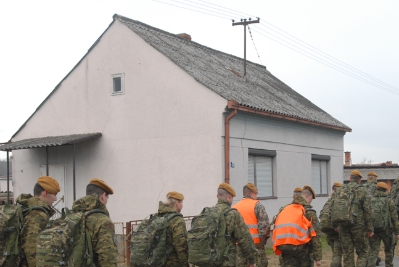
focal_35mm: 57
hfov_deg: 34.7
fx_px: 632
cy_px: 203
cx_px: 260
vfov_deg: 23.6
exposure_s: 1/250
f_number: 4.5
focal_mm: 24
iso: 250
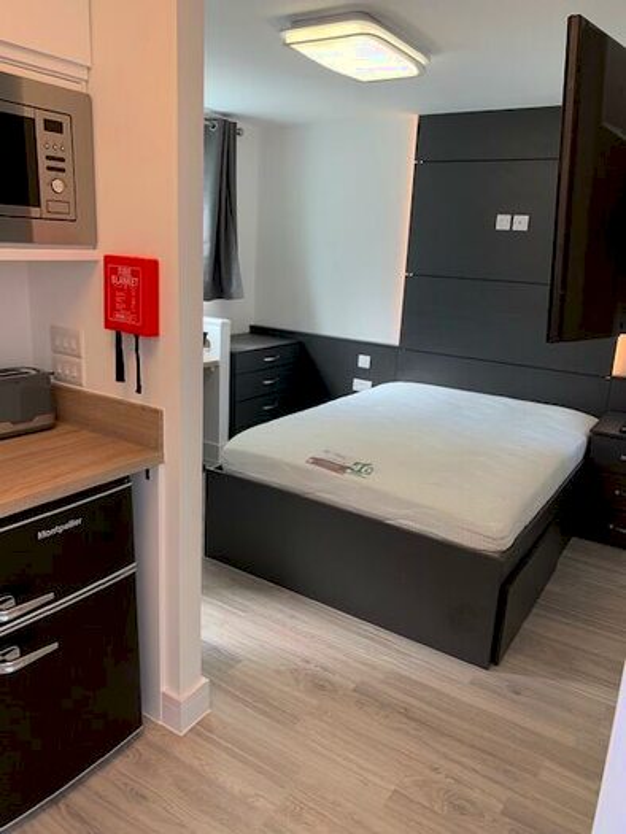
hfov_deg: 53.1
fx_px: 627
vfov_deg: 67.3
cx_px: 313
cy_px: 417
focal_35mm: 26
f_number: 1.8
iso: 40
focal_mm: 4.25
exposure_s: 1/122
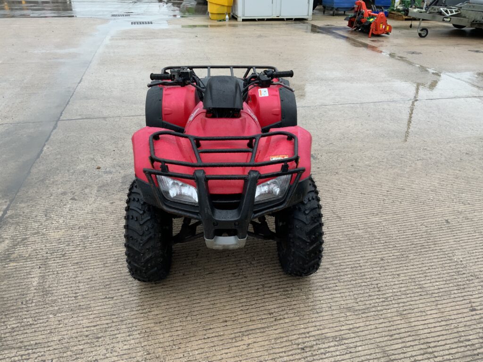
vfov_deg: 48.2
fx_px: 405
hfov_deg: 61.7
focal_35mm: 29
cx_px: 242
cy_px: 181
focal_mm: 3
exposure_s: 1/122
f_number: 1.8
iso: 25
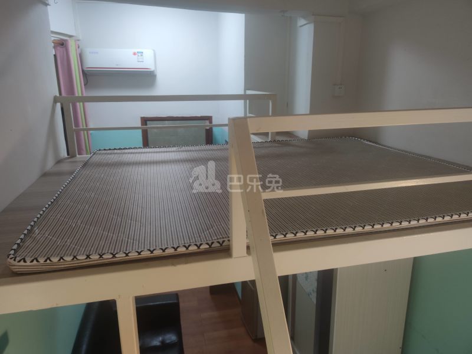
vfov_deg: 56.8
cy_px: 177
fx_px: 327
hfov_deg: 71.6
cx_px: 236
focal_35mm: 24
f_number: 1.69
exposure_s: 1/73
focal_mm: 6.72
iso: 285
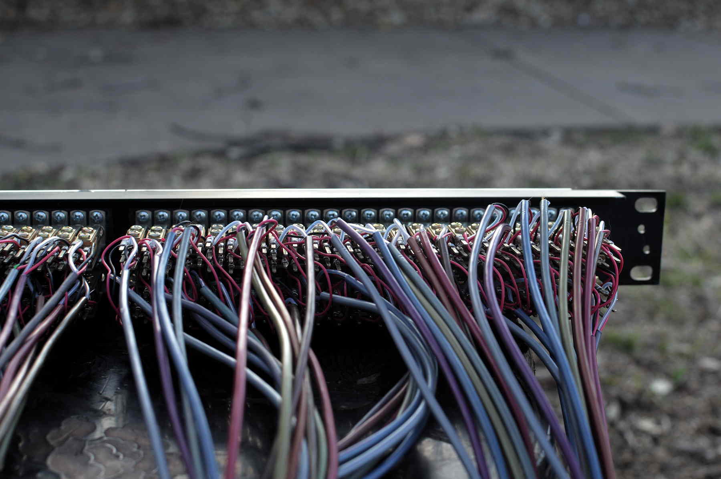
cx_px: 360
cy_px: 240
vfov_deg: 25.7
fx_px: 1050
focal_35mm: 52
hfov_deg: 37.9
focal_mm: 35
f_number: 6.3
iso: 400
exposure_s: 1/60
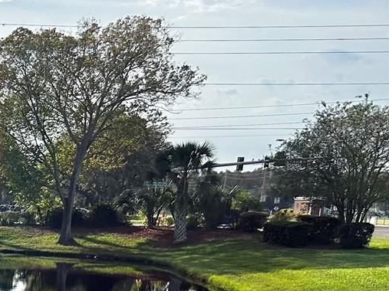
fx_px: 921
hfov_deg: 20.0
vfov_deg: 16.5
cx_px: -223
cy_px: 423
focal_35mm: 82
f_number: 1.5
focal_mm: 5.7
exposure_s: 1/4831
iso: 50
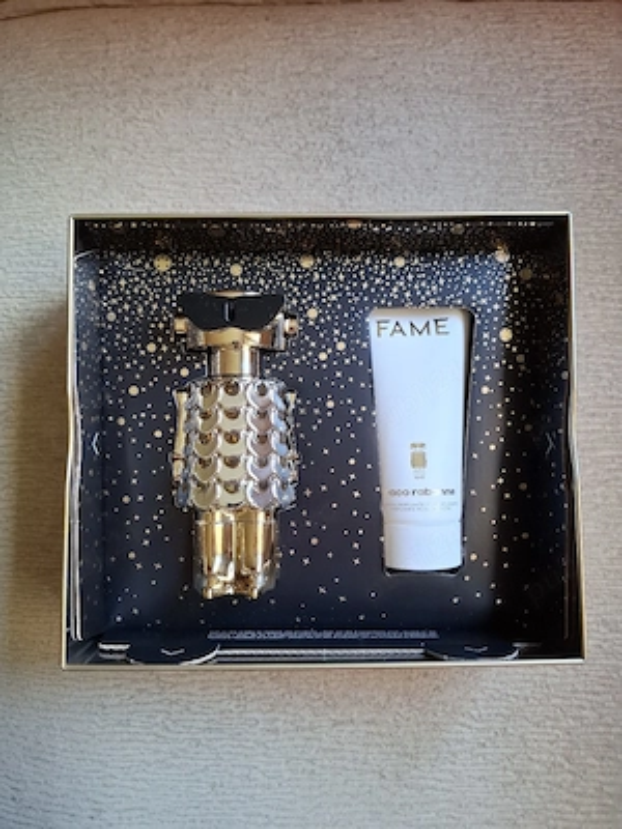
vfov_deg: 73.9
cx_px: 311
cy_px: 414
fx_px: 551
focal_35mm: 23
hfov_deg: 58.9
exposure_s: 1/100
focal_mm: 5.54
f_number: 1.8
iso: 320
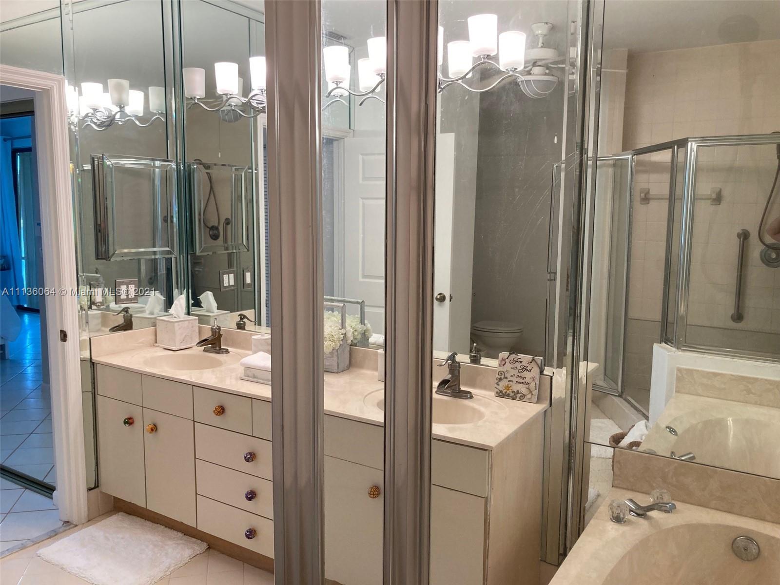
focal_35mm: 28
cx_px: 390
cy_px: 292
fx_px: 631
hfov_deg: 63.4
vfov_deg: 49.7
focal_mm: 3.99
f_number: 1.8
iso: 64
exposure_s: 1/60
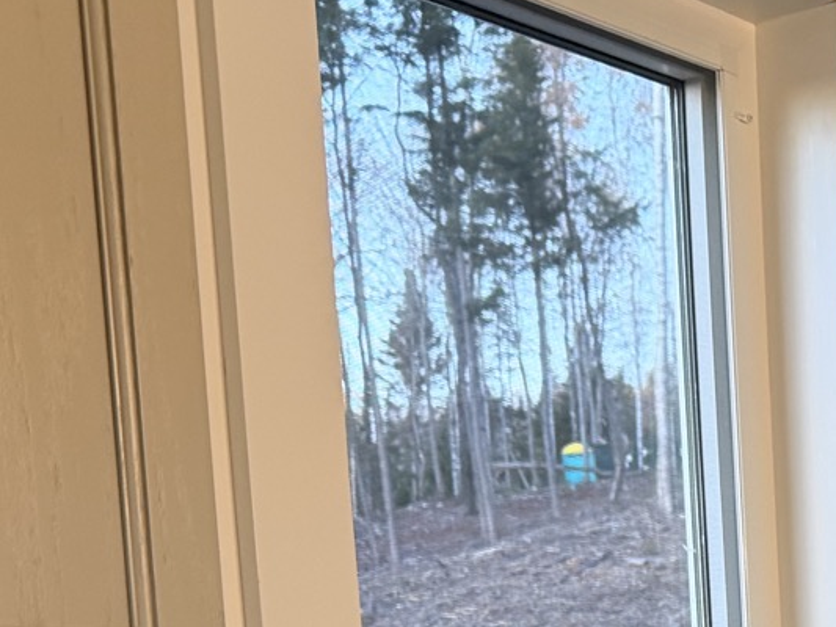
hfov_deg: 20.4
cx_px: 991
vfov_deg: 14.6
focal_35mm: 90
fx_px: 2174
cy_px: 1082
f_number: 1.78
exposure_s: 1/60
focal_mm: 6.76
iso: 200
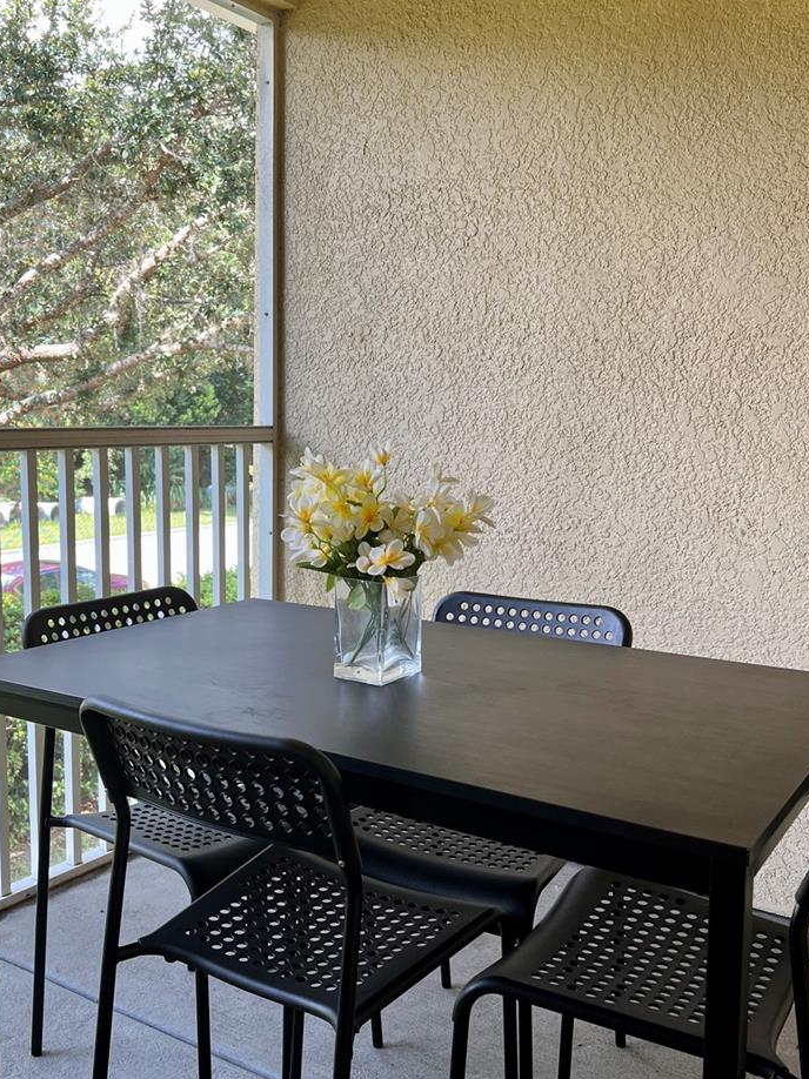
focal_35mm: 34
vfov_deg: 54.0
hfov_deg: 41.7
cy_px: 545
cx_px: 354
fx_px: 1060
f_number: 1.5
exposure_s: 1/124
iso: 32
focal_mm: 5.7
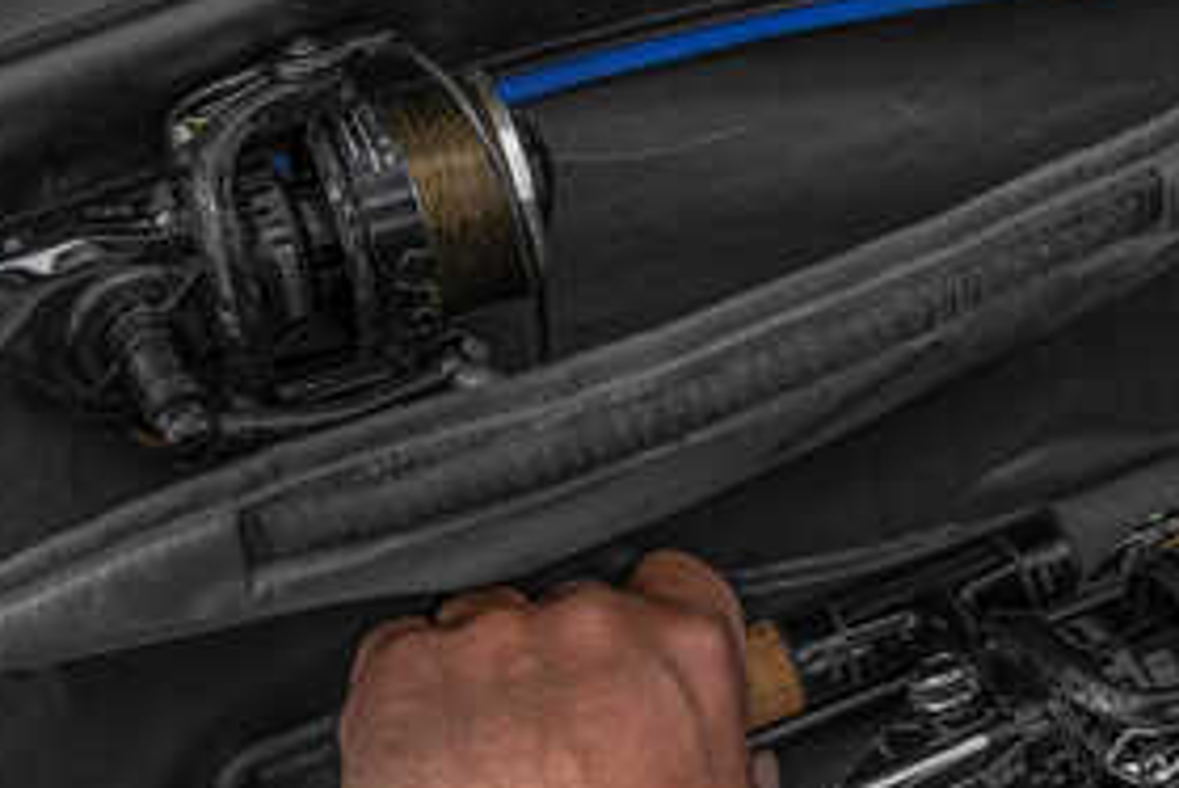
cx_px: 998
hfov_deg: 13.6
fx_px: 4915
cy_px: 447
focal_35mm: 150
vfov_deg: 9.2
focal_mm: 70
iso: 100
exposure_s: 1/320
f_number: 3.5
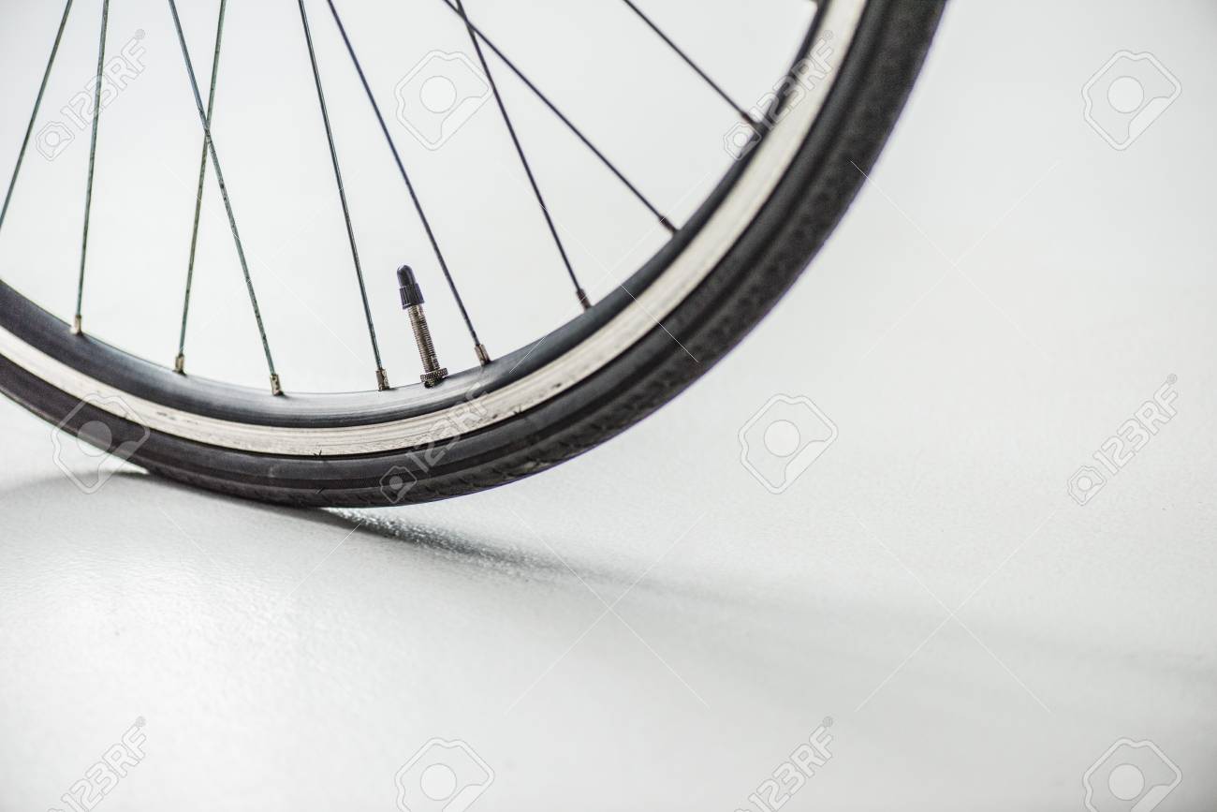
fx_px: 3550
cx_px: 608
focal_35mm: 105
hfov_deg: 19.5
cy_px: 406
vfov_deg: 13.0
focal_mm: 105
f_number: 3
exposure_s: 1/125
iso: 500
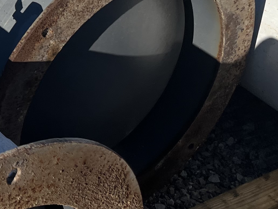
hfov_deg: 18.2
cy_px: -88
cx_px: -76
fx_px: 811
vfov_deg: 13.9
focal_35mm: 101
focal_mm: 5.1
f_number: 1.6
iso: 50
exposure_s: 1/8403
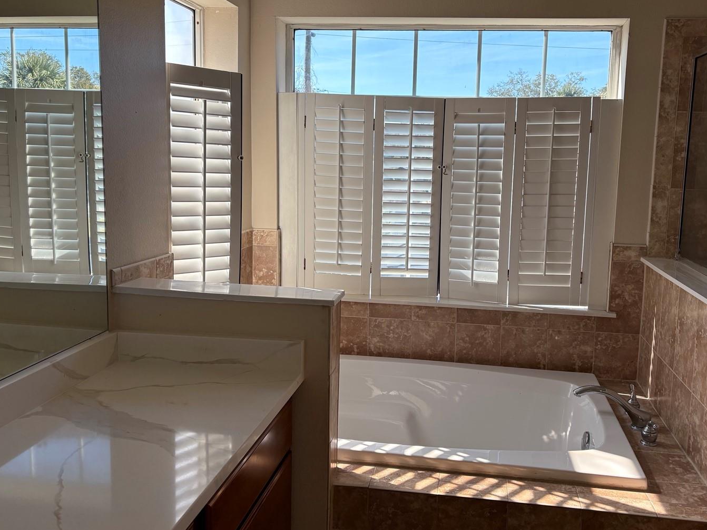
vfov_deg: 45.3
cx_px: 392
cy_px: 230
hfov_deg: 58.2
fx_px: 633
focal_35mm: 31
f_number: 1.6
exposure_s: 1/1155
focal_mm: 5.96
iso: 64
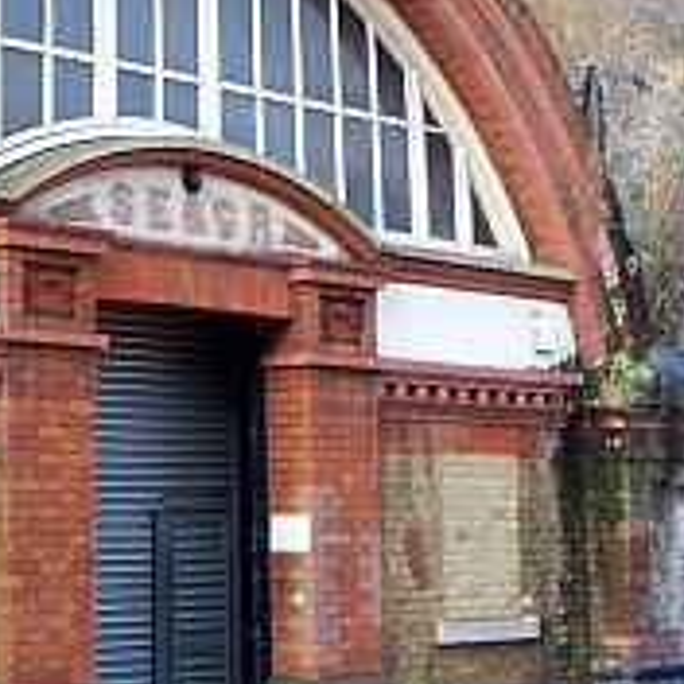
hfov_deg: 17.3
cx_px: -16
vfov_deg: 17.7
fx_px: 2191
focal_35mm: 98
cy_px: 192
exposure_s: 1/60
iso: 64
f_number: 3.9
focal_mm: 6.4
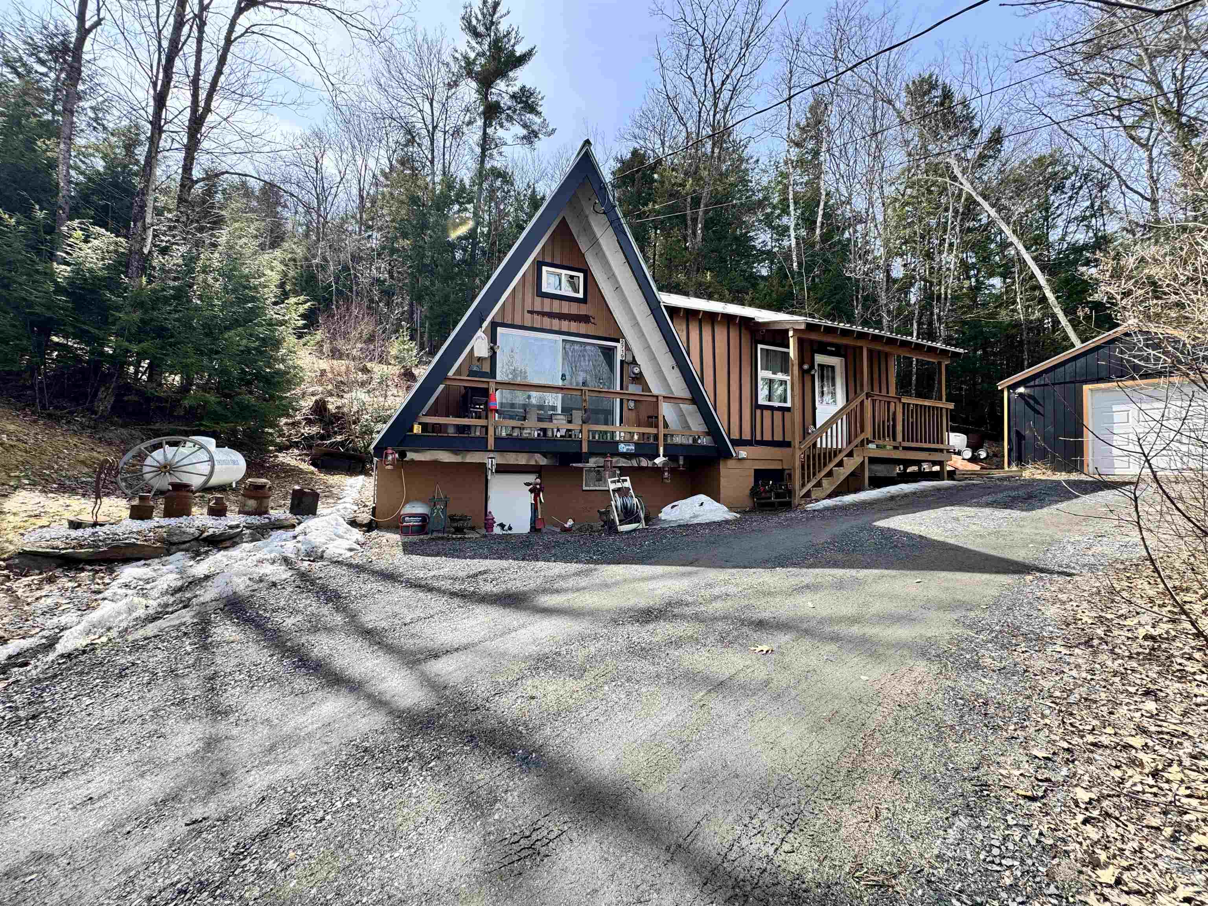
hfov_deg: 102.1
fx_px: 489
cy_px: 453
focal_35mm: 14
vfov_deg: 85.7
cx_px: 604
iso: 40
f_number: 2.2
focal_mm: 2.22
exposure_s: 1/541
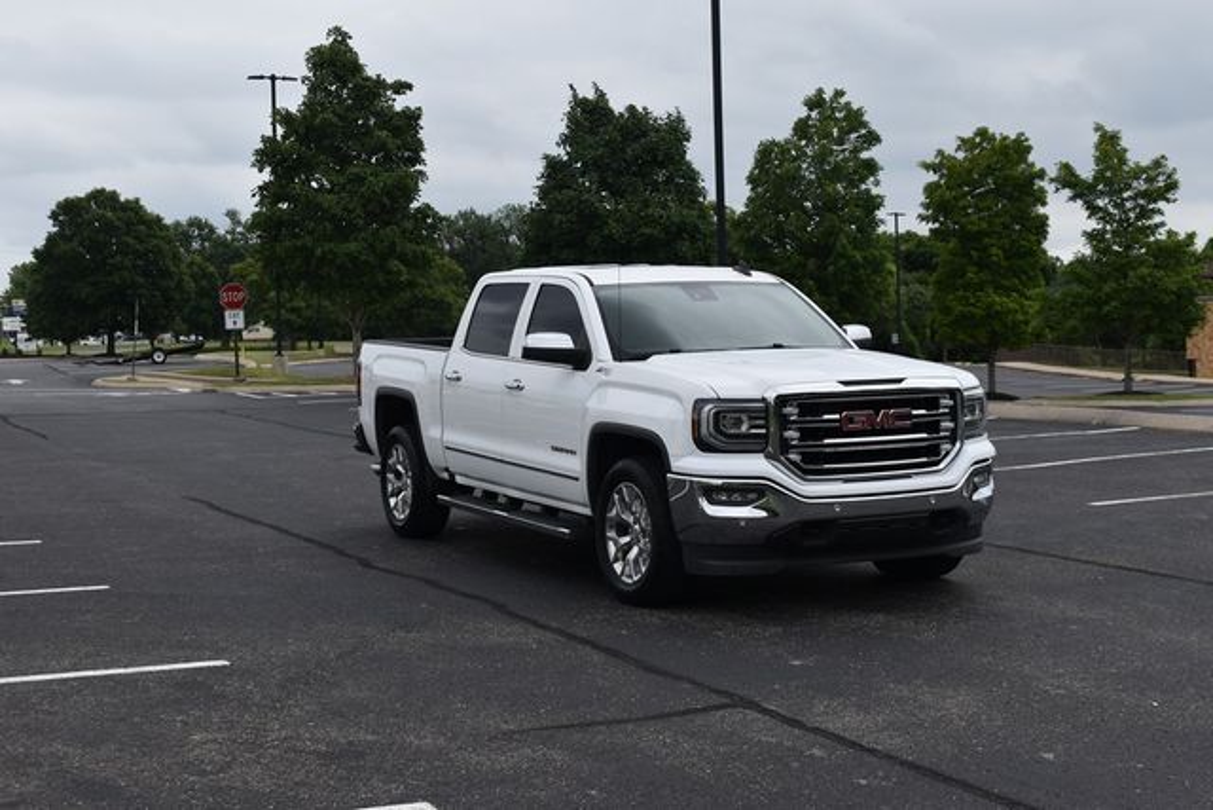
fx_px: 1769
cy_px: 405
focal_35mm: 52
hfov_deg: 37.8
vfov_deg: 25.8
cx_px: 606
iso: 180
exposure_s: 1/250
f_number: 8
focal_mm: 35
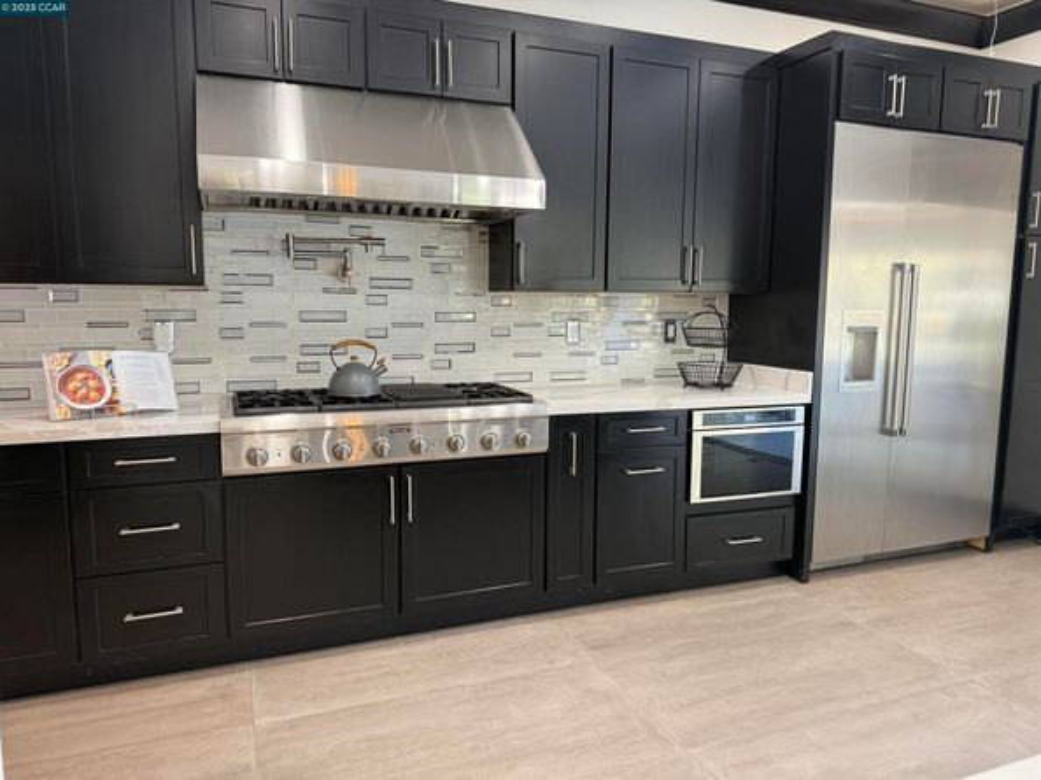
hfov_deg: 71.6
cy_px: 390
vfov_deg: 56.8
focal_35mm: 24
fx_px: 721
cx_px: 520
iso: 160
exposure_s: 1/60
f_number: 1.78
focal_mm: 6.76
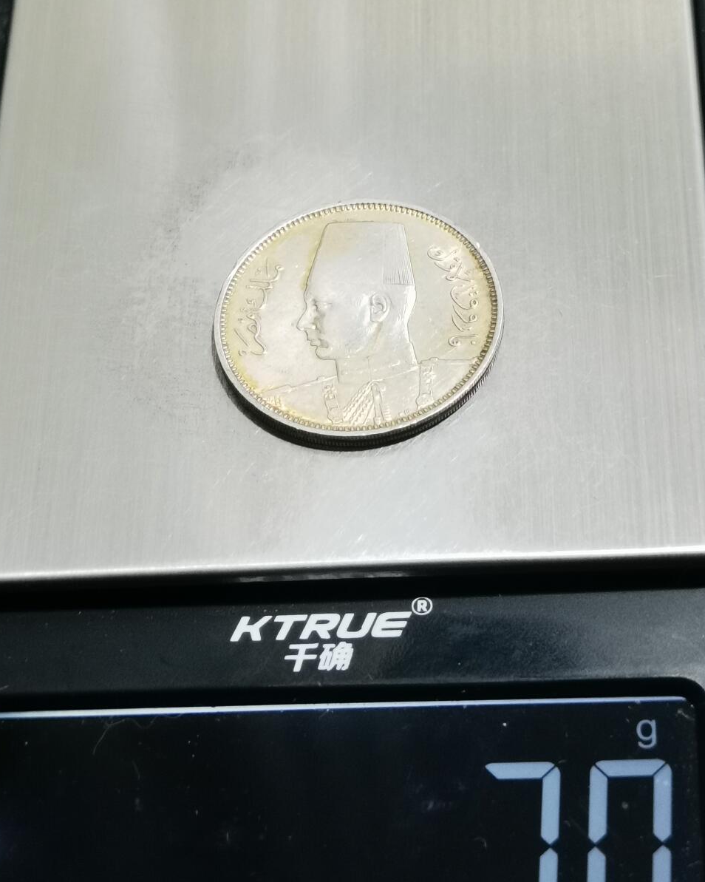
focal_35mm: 81
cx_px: 335
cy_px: 294
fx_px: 2113
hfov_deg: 18.9
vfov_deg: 23.5
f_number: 1.9
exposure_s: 1/100
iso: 200
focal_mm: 6.67
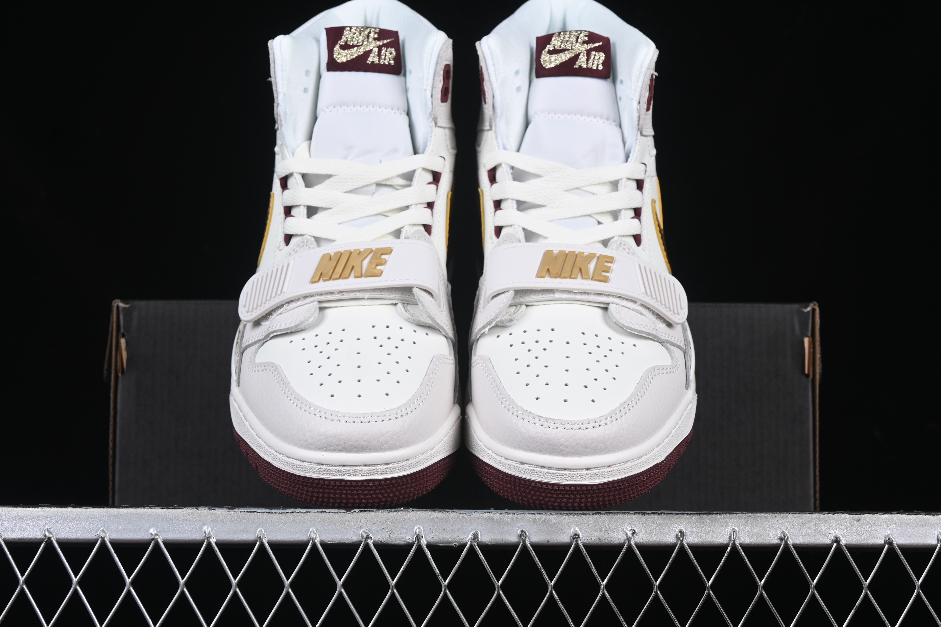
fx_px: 1960
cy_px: 314
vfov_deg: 18.2
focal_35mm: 75
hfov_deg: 27.0
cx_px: 470
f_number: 8
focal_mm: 50
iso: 160
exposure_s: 1/80
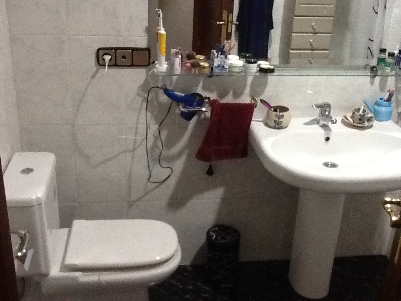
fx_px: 510
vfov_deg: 32.9
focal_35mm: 44
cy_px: 150
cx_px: 200
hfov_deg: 42.9
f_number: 2.4
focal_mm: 2.03
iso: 400
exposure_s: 1/30
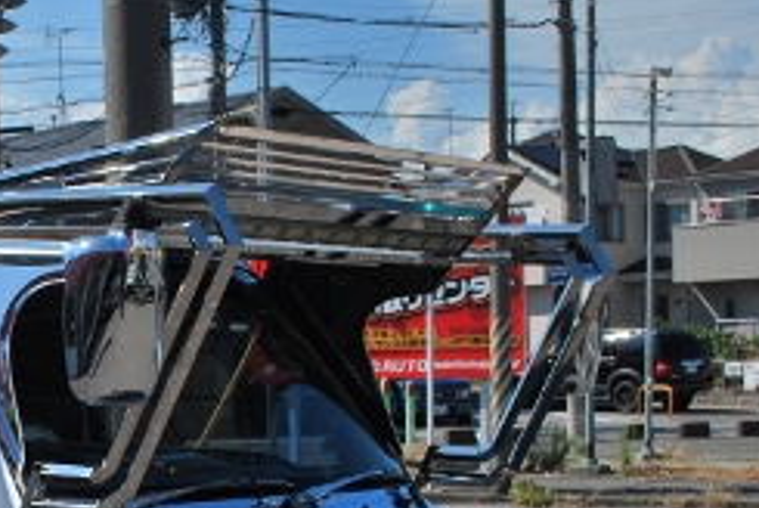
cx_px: -121
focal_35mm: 102
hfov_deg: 19.0
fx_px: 2153
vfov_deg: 13.3
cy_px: 502
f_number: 10
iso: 100
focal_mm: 26
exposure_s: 1/400
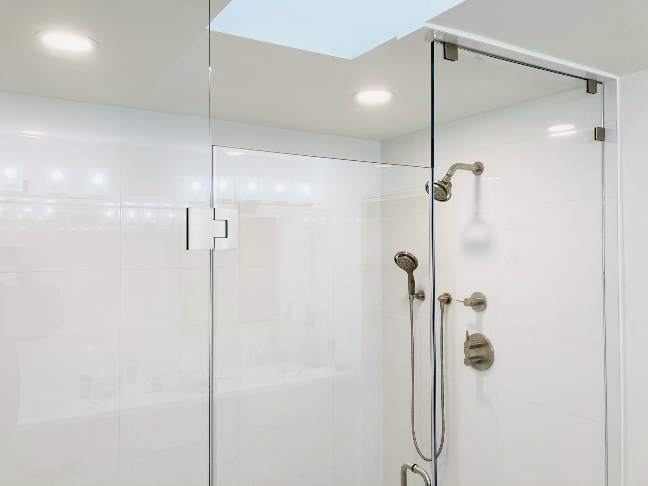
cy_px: 243
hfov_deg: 63.5
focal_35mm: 28
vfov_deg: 49.7
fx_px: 524
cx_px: 324
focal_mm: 3.99
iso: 40
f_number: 1.8
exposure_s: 1/120
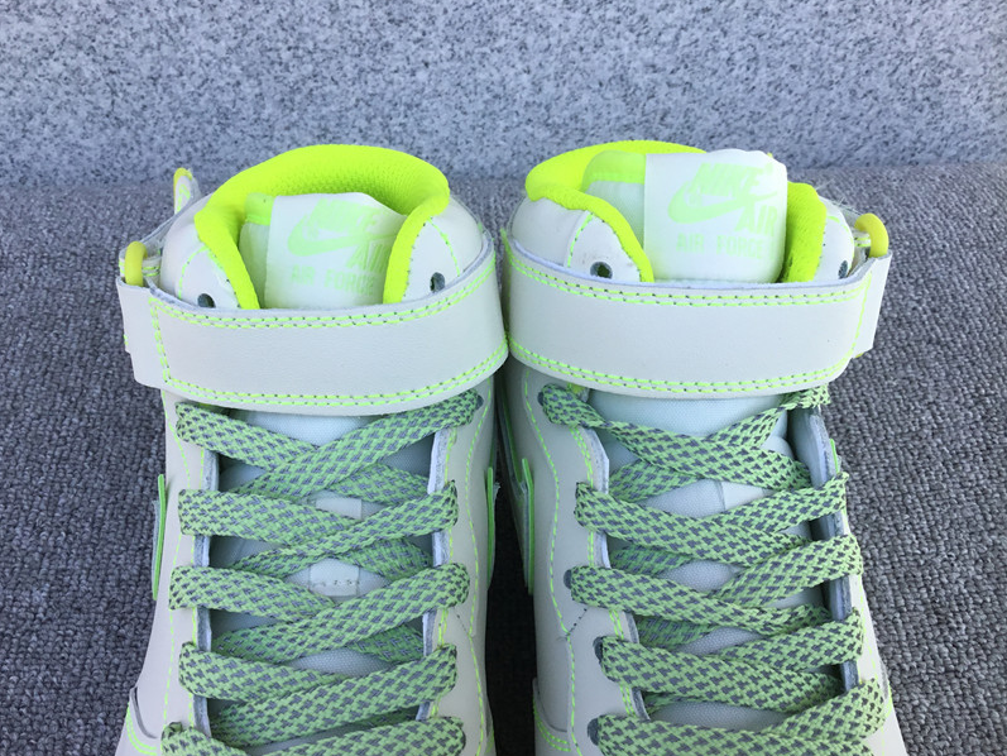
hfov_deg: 52.6
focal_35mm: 35
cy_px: 400
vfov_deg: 40.7
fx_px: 1018
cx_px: 476
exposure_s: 1/519
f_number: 2.4
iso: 25
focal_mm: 3.3
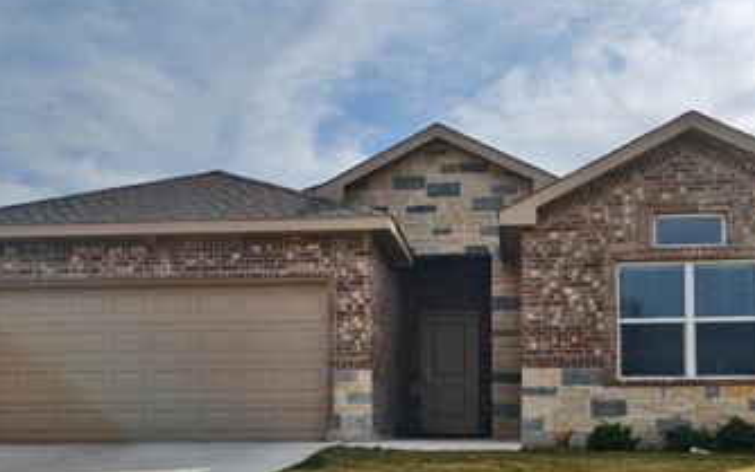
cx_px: 414
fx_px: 947
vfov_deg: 27.5
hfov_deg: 43.4
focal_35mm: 46
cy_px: 376
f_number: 1.57
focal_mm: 6.54
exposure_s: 1/10000
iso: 72
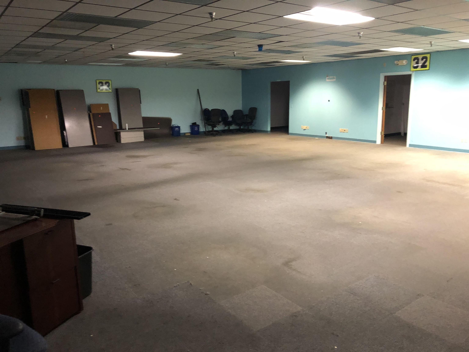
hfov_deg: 63.4
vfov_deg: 49.7
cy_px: 176
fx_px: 379
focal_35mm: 28
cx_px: 234
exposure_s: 1/8
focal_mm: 3.99
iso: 100
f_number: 1.8
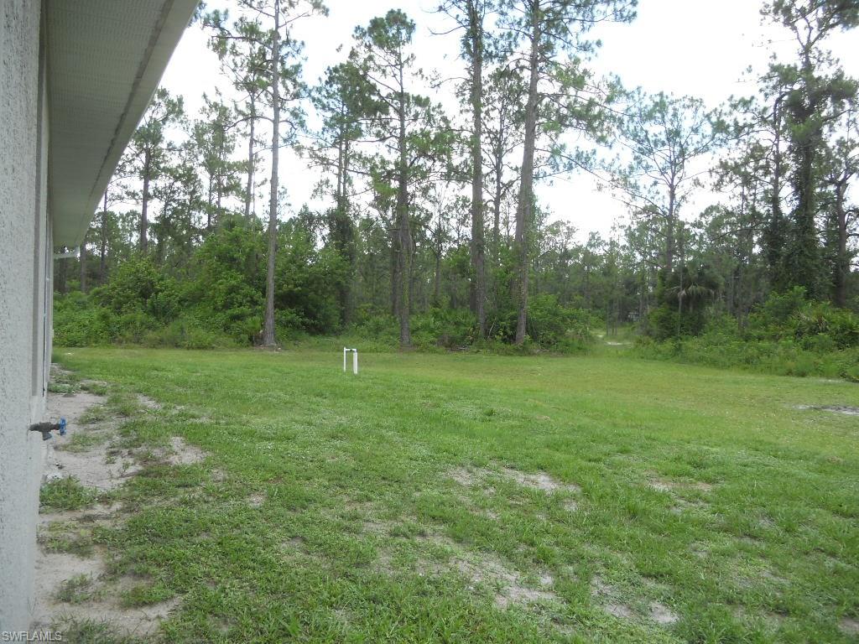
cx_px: 430
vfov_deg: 51.4
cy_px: 322
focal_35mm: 27
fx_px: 670
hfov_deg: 65.3
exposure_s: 1/250
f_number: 3.2
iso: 80
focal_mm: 4.9
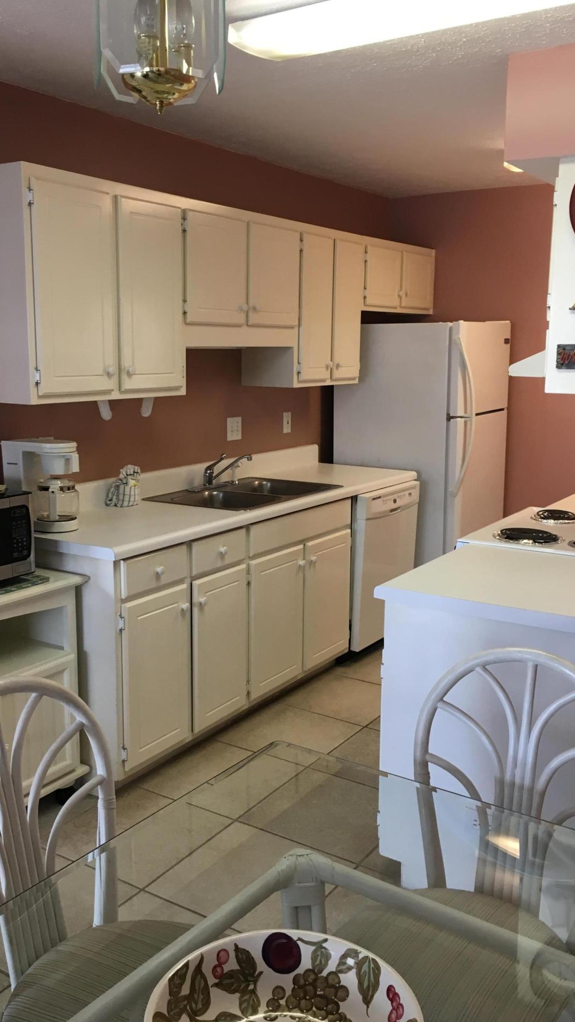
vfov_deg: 59.5
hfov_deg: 35.6
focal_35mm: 33
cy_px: 498
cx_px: 274
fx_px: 895
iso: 64
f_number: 2.2
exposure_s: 1/30
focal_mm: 4.15
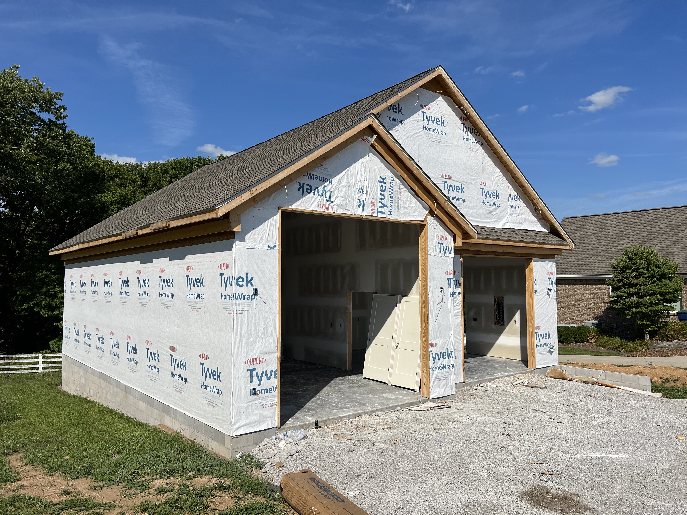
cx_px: 344
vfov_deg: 53.1
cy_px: 258
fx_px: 516
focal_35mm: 26
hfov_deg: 67.3
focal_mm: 5.7
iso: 50
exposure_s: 1/9434
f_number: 1.5
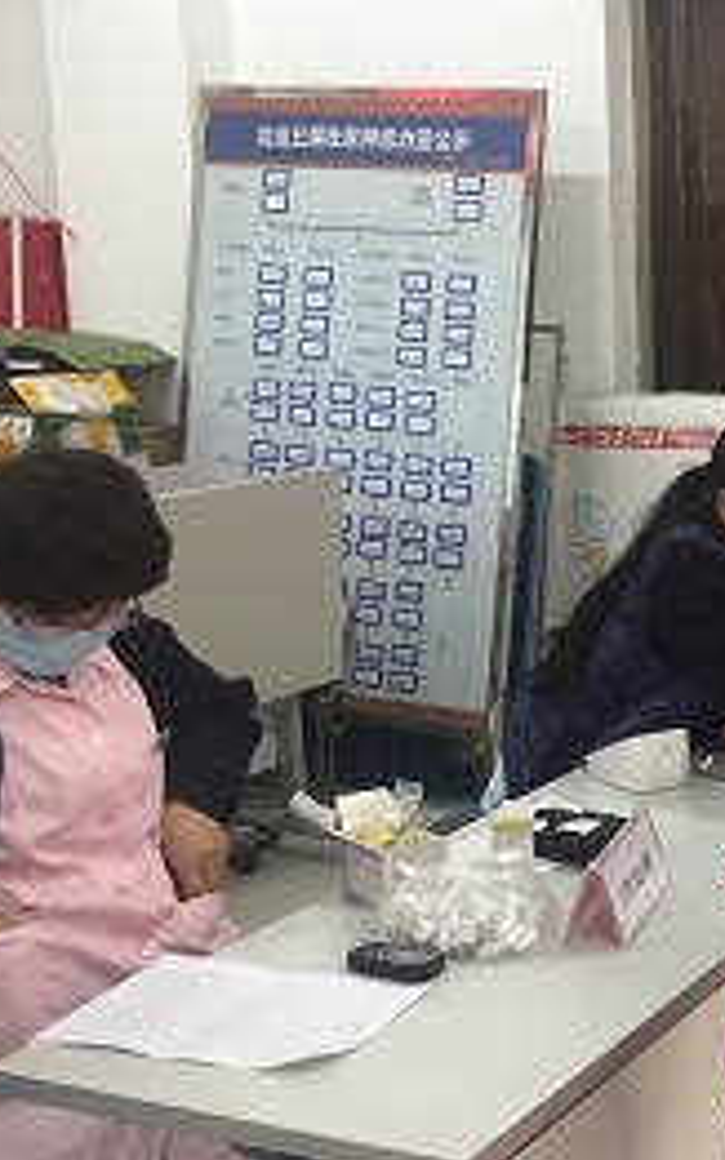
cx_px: 1005
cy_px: 647
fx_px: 1866
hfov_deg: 19.8
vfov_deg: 34.5
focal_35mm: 59
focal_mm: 4.15
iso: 100
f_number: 2.2
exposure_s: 1/33
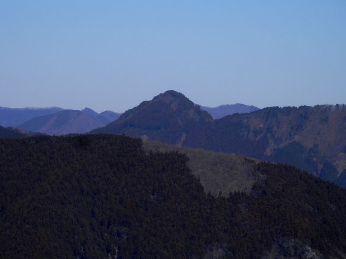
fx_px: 2479
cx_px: 173
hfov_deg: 8.0
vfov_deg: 6.0
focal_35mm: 248
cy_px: 130
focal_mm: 44.4
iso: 80
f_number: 6.2
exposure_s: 1/640
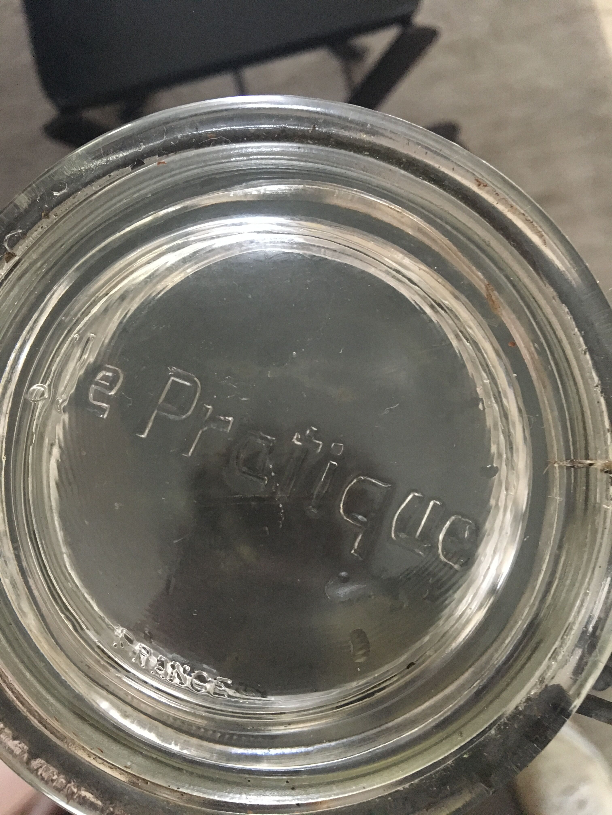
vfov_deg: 61.7
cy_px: 408
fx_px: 684
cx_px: 306
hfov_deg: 48.2
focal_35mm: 29
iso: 200
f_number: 2.2
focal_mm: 4.15
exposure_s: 1/17
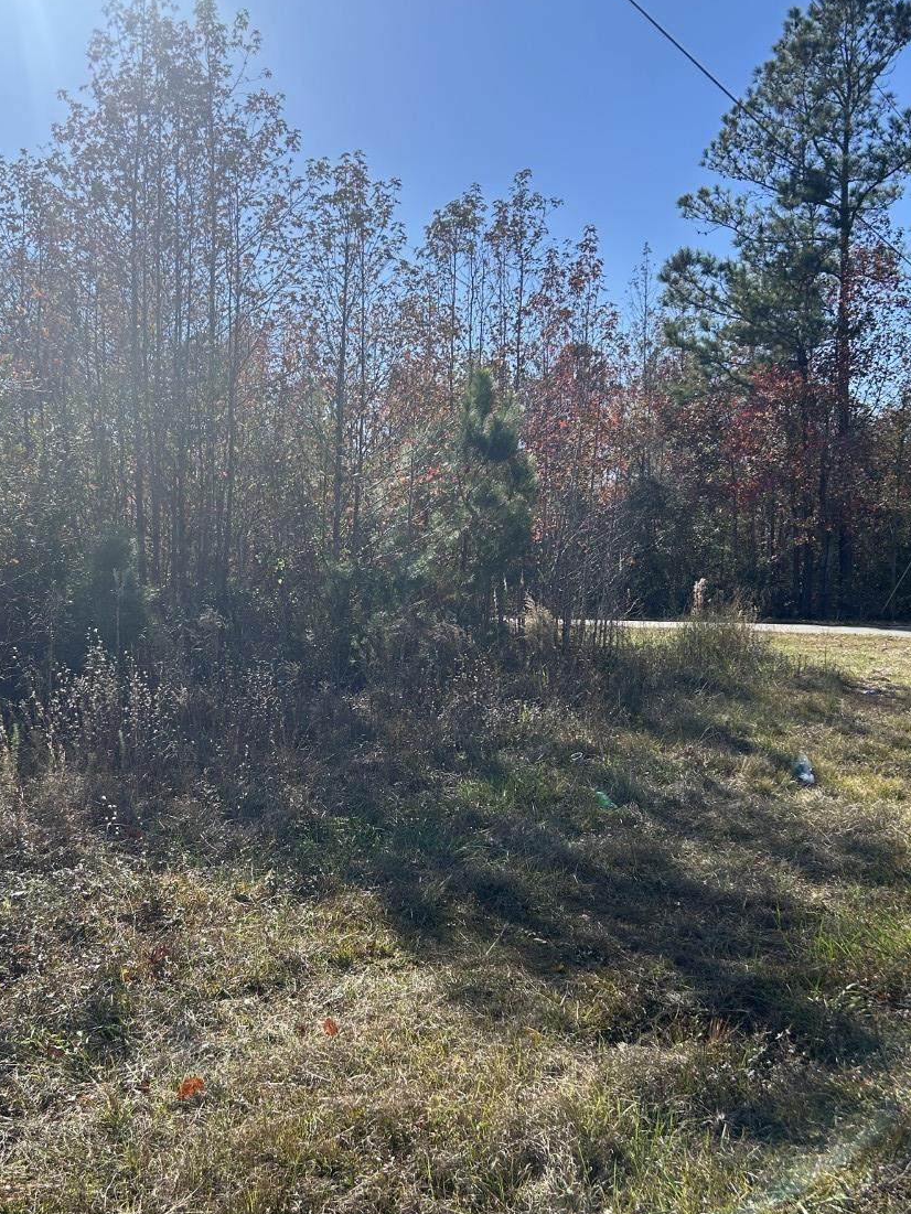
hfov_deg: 41.6
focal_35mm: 34
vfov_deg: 53.9
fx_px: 1193
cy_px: 659
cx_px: 362
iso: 50
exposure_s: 1/3356
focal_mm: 5.7
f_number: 1.5
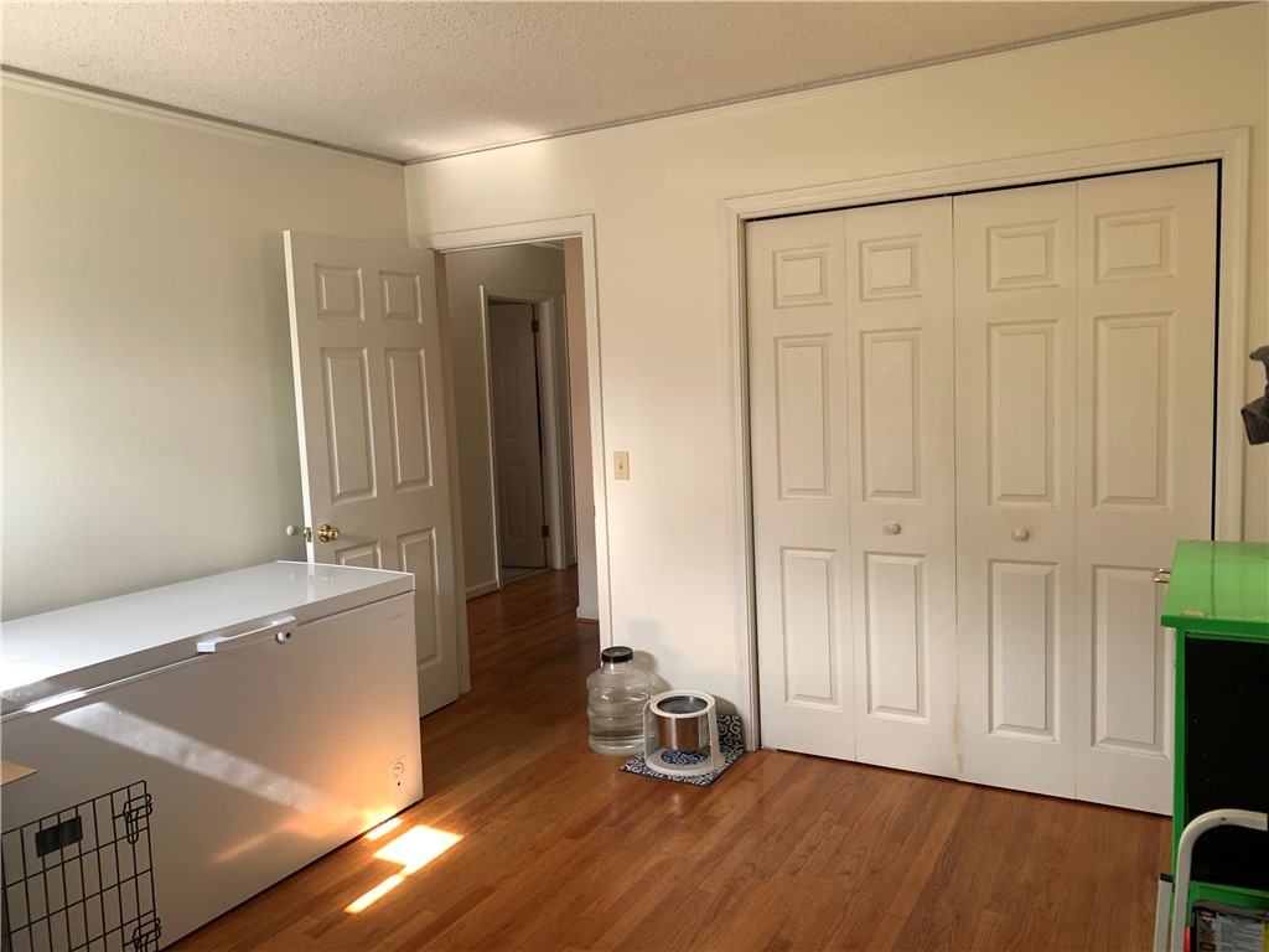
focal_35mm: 26
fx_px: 953
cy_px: 476
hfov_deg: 67.3
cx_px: 634
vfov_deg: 53.1
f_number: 1.8
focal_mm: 4.25
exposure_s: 1/121
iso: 80
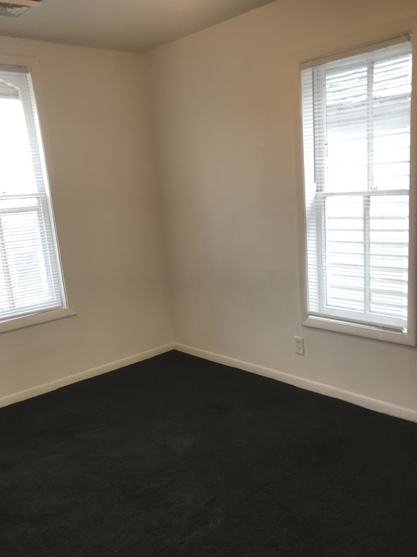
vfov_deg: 55.1
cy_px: 325
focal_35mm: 33
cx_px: 229
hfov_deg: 42.9
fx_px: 530
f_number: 1.8
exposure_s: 1/40
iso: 25
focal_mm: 3.99
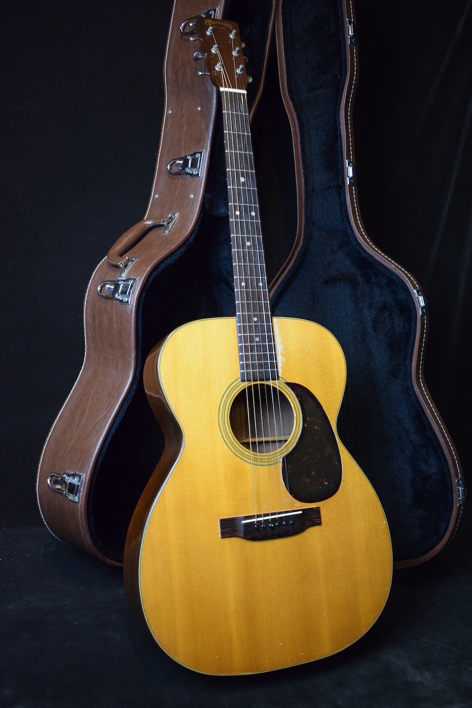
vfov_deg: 57.2
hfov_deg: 40.0
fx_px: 649
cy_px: 354
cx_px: 236
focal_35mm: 33
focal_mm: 22
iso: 2500
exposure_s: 1/60
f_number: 3.8
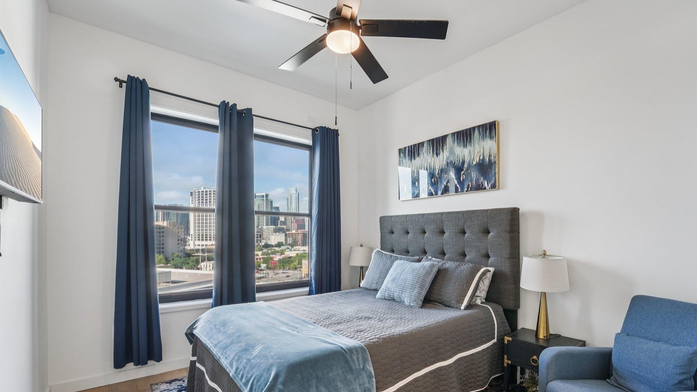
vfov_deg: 66.4
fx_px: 296
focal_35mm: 16
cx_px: 374
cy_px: 237
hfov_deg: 99.2
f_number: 8
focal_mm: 14
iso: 400
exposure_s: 1/50
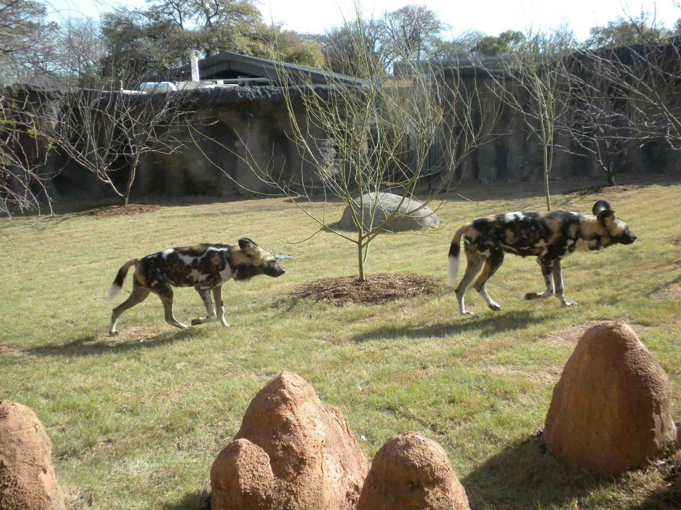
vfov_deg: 38.7
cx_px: 340
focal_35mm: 37
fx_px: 728
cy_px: 255
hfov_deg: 50.1
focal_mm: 6.6
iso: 226
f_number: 3.5
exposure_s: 1/916
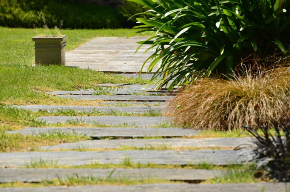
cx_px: 145
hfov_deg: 16.1
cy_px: 96
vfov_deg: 10.7
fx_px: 1025
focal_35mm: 128
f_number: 7.1
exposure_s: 1/320
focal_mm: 85
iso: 100
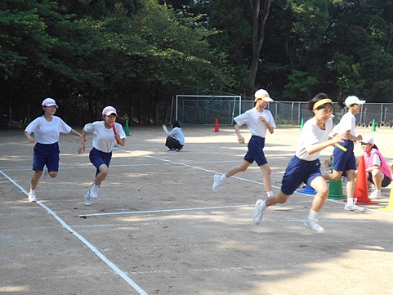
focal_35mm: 52
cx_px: 191
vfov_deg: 28.0
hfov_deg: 36.8
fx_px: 591
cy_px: 143
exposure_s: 1/250
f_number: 4.5
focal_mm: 8.8
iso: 100
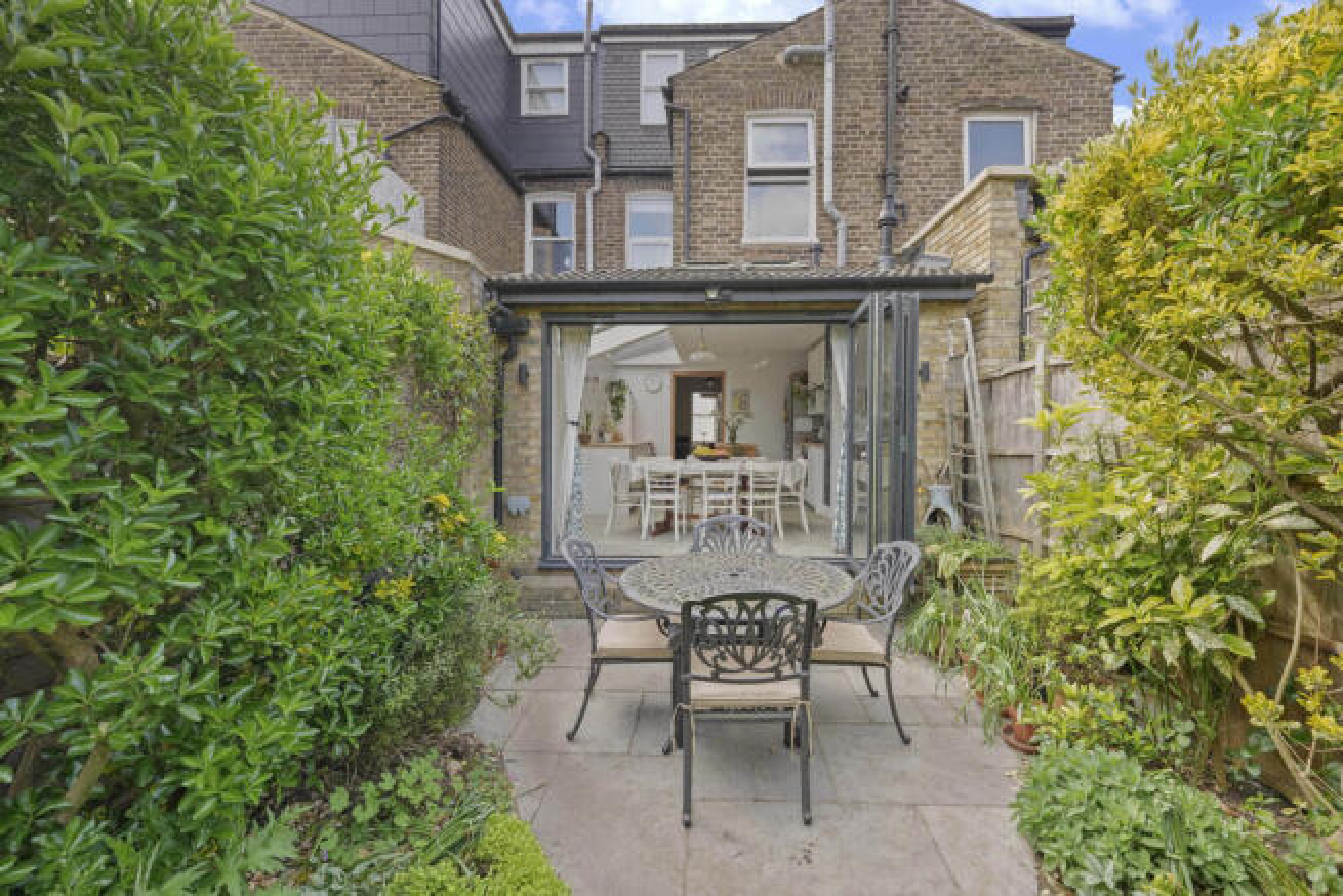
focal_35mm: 14
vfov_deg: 81.2
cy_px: 448
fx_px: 522
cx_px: 672
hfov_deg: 104.2
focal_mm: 14
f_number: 8
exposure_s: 1/125
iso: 800
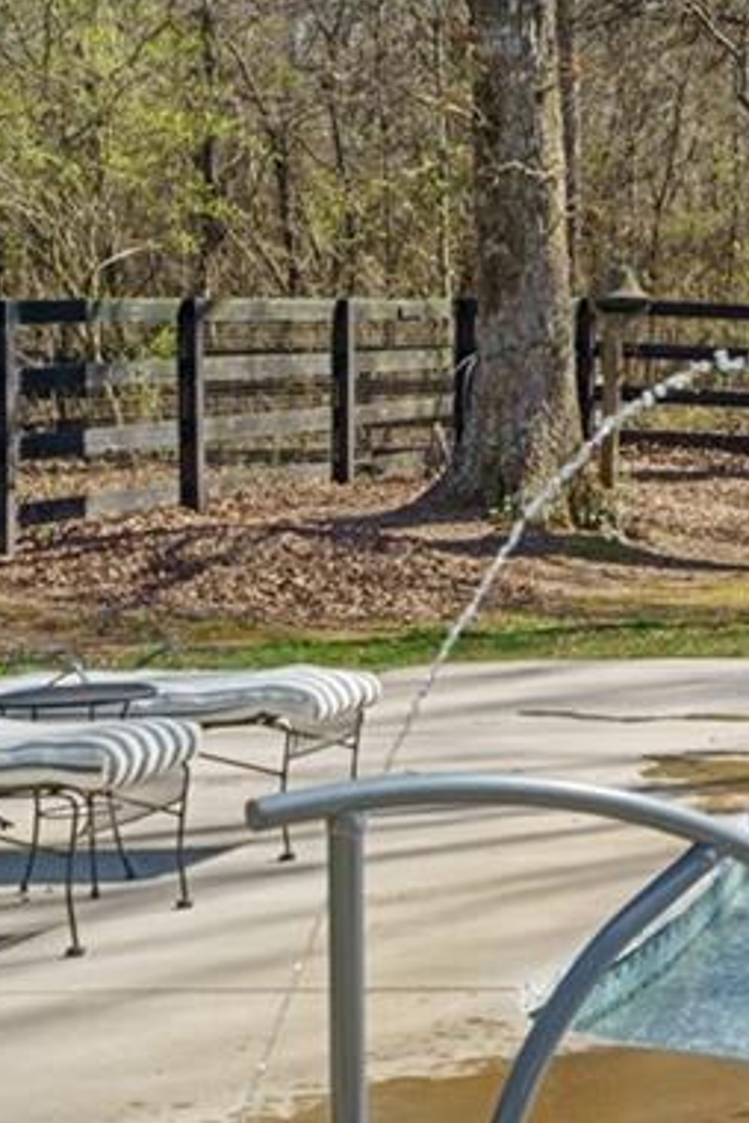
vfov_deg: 21.7
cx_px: 1469
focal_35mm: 94
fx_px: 2933
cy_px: 575
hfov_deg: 12.8
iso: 1250
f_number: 6.3
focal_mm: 35
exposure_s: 1/1000
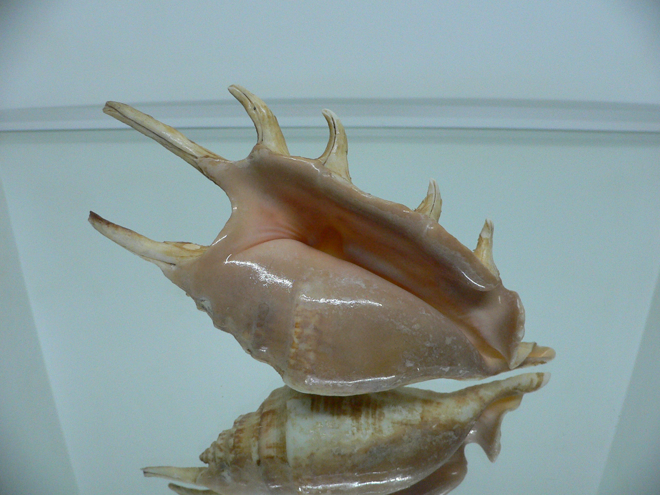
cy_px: 248
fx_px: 667
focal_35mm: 35
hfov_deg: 52.6
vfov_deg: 40.7
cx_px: 330
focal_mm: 4.6
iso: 200
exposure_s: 1/60
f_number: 2.8
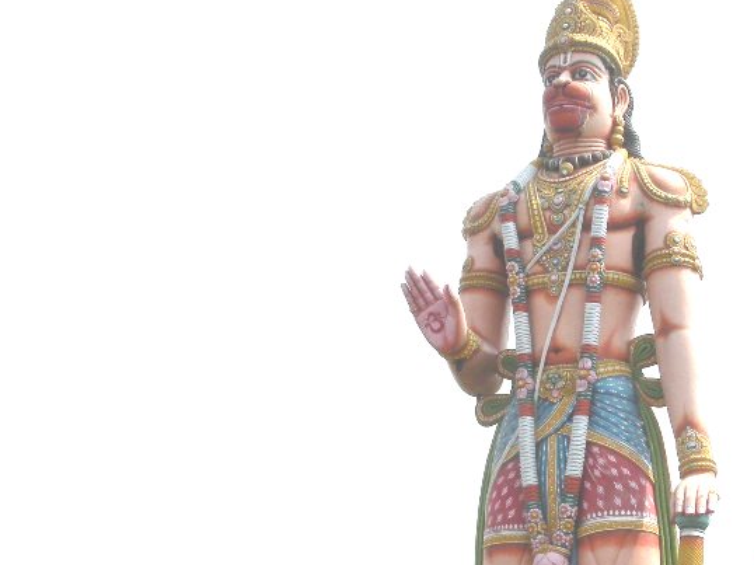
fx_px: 1742
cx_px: 573
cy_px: 460
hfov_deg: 24.1
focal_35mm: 80
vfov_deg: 18.2
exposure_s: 1/251
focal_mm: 7.4
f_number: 7.1
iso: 64
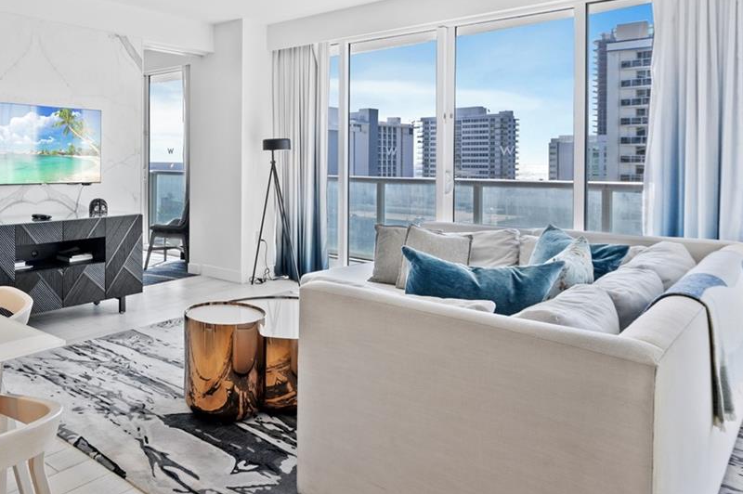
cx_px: 178
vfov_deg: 45.7
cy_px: 172
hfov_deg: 61.5
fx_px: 577
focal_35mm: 28
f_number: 8
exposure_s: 1/13
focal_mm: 14
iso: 200
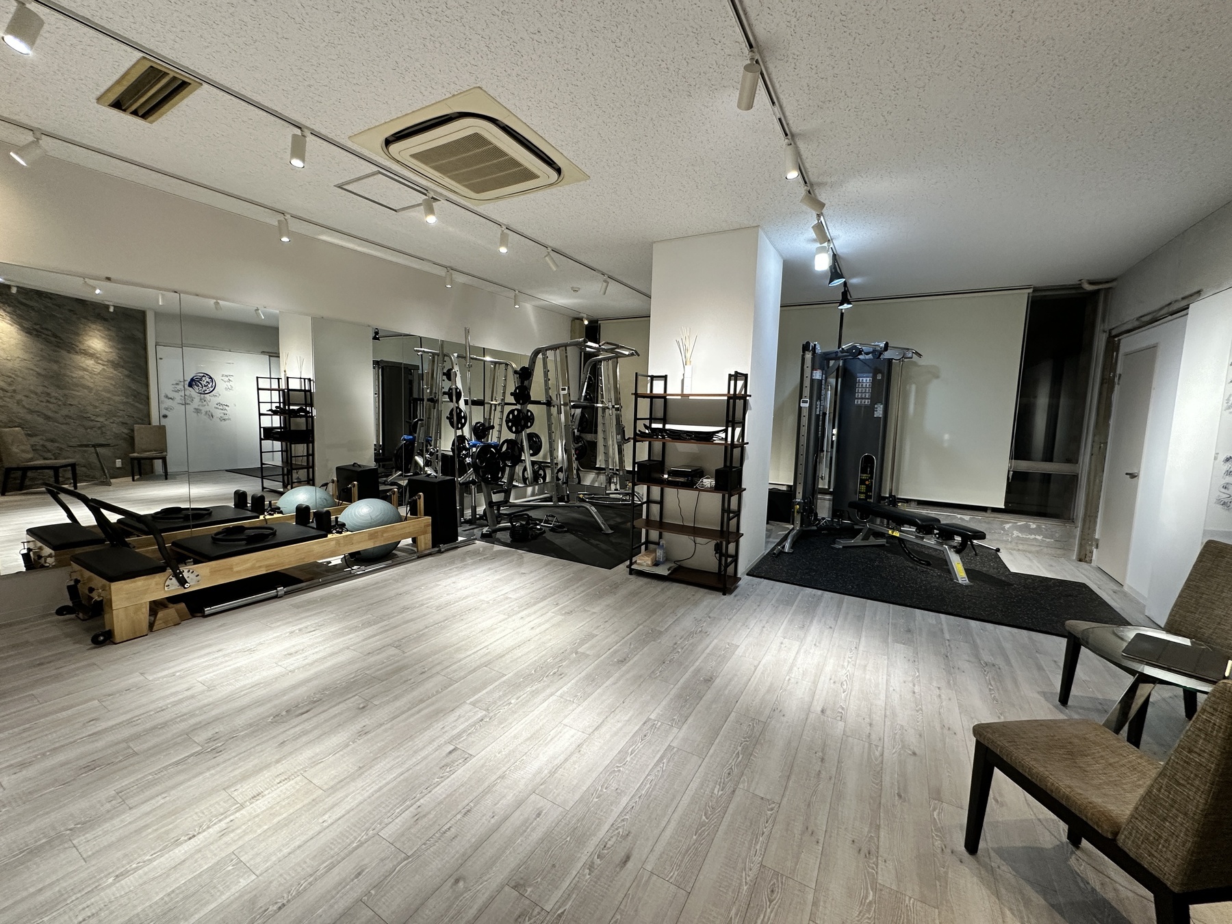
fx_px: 498
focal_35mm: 14
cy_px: 462
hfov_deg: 102.1
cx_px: 616
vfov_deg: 85.7
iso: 200
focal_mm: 2.22
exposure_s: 1/100
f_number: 2.2
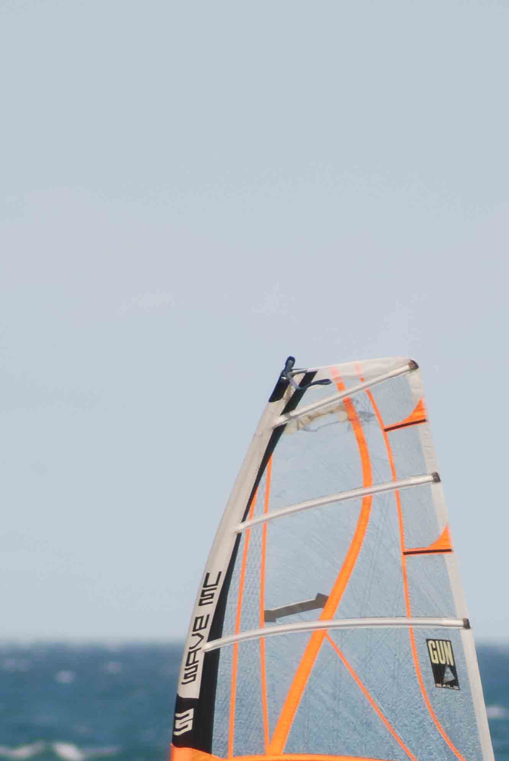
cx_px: 426
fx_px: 24806
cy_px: 728
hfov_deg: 1.2
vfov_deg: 1.8
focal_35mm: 1173
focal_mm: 400
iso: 200
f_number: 6
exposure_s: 1/800
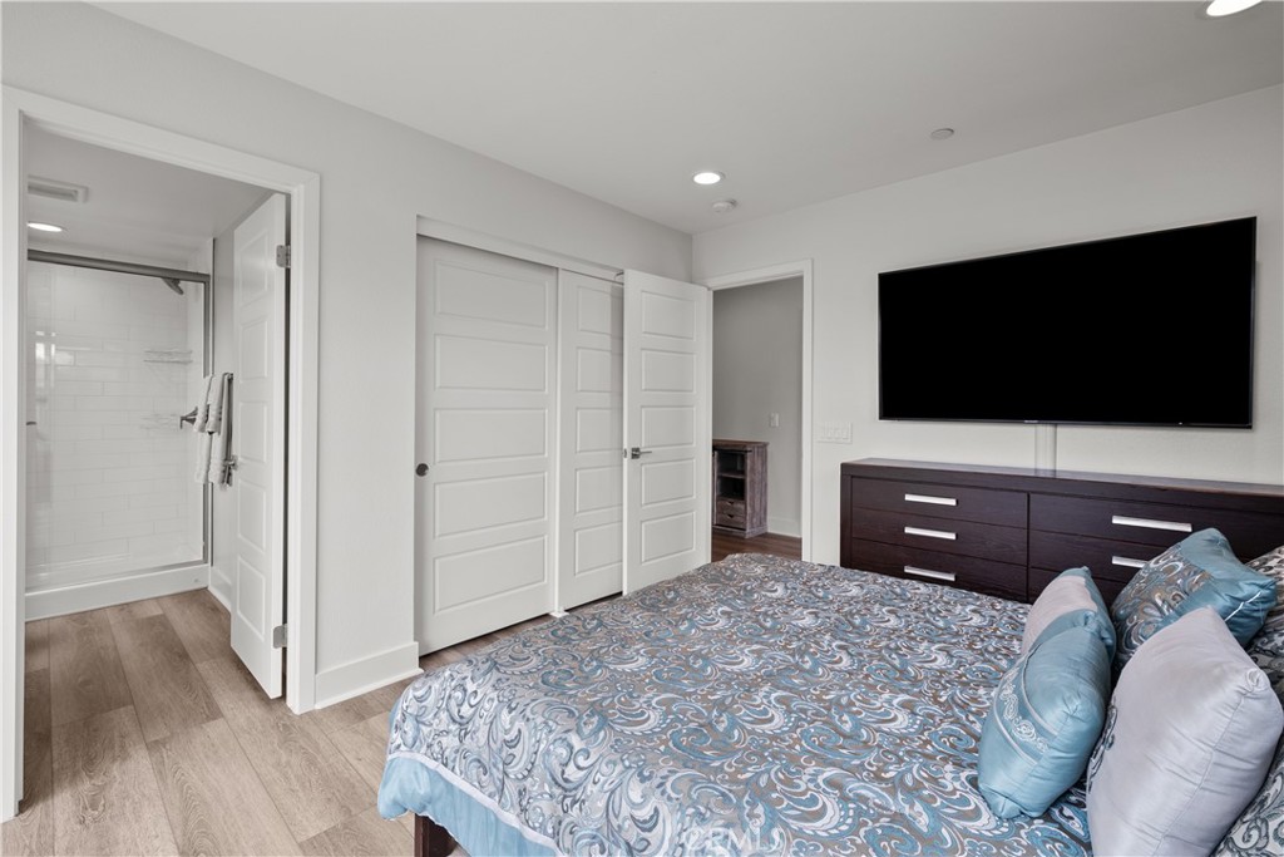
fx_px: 535
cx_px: 642
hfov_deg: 100.4
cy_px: 428
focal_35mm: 15
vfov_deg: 77.3
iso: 250
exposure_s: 1/20
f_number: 9
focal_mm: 15
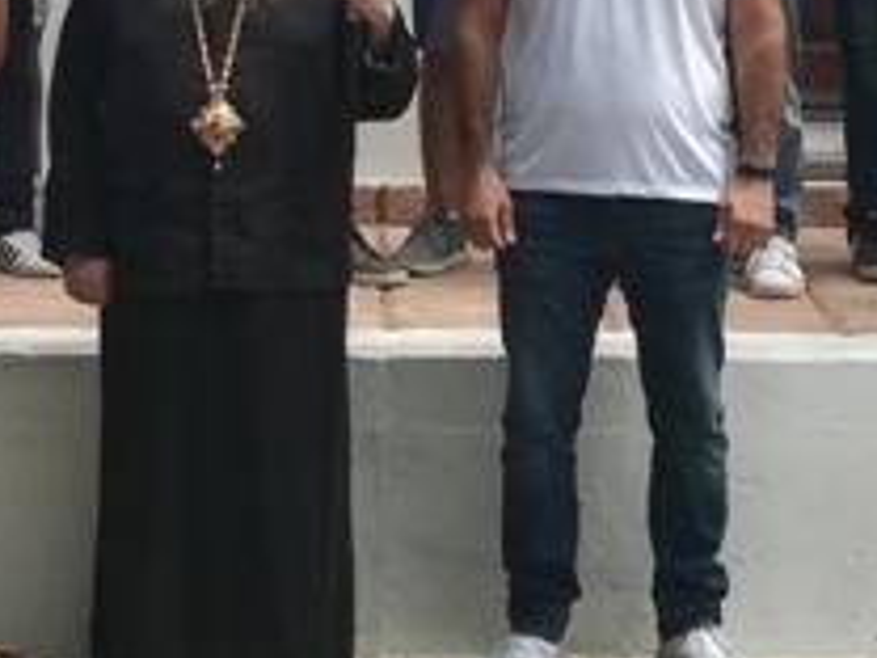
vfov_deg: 9.6
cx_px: 308
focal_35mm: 150
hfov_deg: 13.1
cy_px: -321
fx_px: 3800
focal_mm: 3.83
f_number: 2.2
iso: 50
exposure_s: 1/208
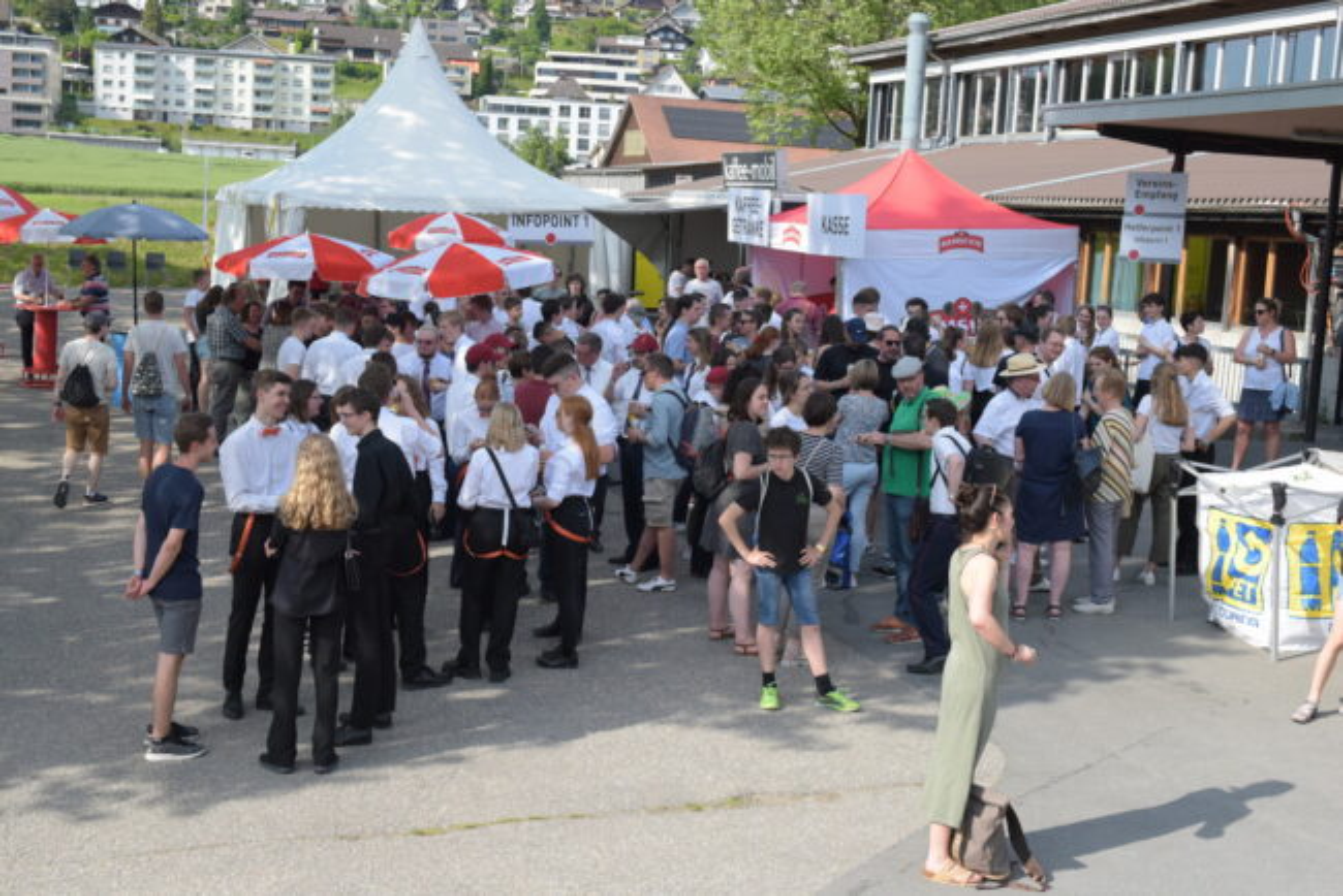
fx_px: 1418
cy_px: 448
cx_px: 672
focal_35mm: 38
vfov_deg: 35.1
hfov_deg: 50.7
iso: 1600
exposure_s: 1/4000
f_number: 5.6
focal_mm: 38
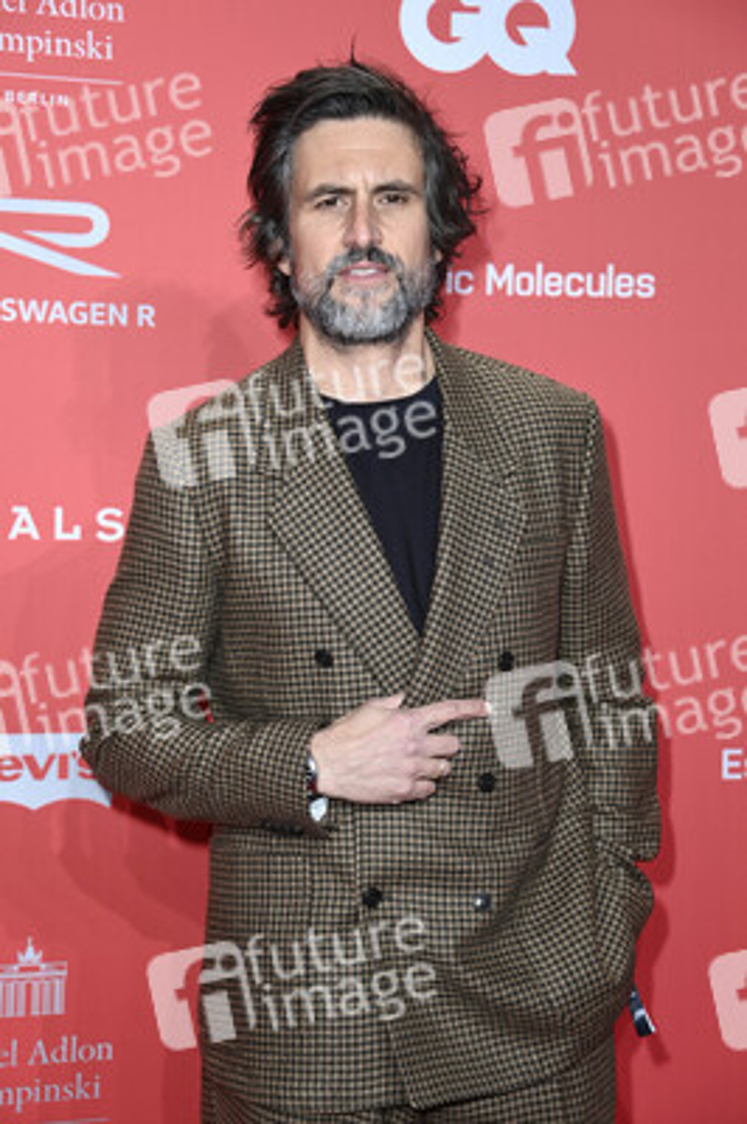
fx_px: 2650
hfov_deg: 16.0
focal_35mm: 85
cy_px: 562
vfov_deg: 23.9
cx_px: 374
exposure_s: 1/250
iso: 1000
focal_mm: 85
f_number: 5.6
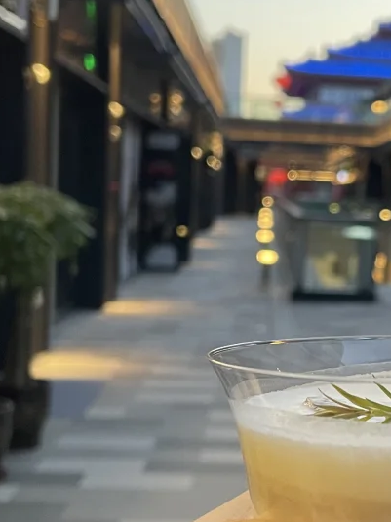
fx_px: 1055
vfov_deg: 27.8
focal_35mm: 70
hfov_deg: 20.4
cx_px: 384
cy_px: 296
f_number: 1.6
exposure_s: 1/77
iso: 125
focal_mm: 4.2
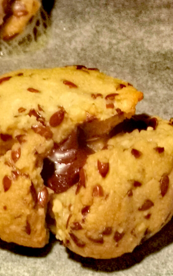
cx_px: 80
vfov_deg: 12.0
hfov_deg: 7.5
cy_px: 151
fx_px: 1320
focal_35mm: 175
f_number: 1.8
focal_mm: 5.58
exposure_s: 1/50
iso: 400
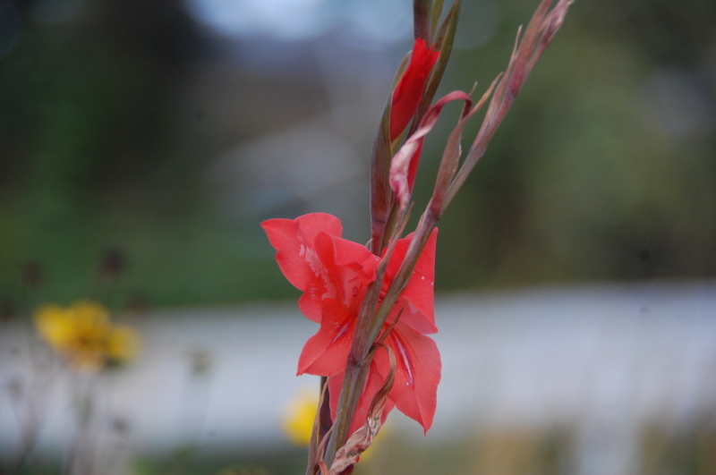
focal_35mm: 232
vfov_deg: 5.9
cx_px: 358
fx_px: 4618
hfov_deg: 8.9
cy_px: 238
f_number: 6.3
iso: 400
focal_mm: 155
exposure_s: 1/640
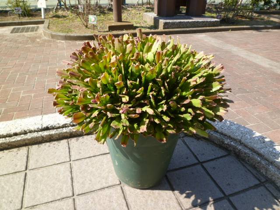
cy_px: 105
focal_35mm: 25
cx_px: 140
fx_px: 202
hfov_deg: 69.4
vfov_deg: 54.9
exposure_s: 1/200
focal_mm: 4.5
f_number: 4
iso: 80
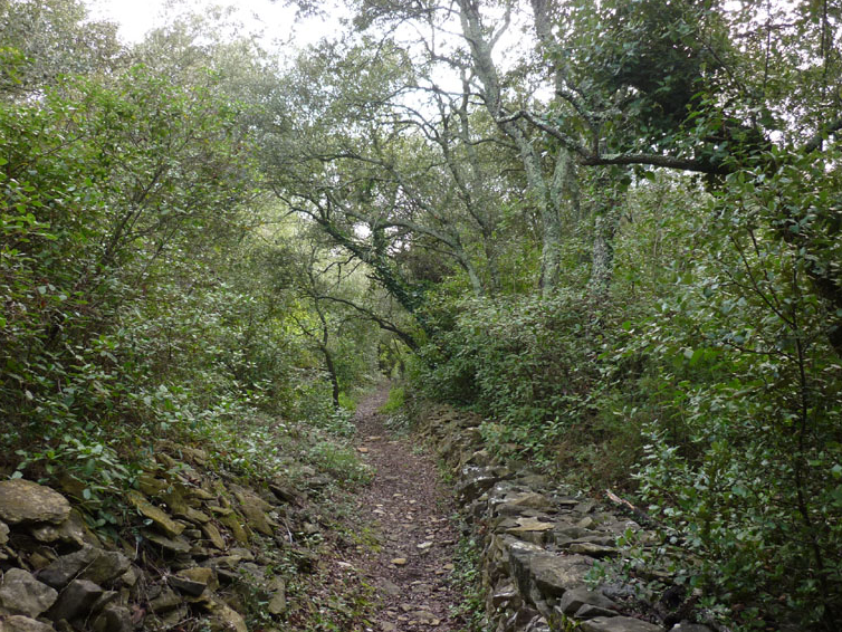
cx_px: 399
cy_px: 313
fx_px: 852
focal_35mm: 35
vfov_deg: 40.7
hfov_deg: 52.6
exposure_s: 1/60
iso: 80
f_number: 2.8
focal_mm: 5.5
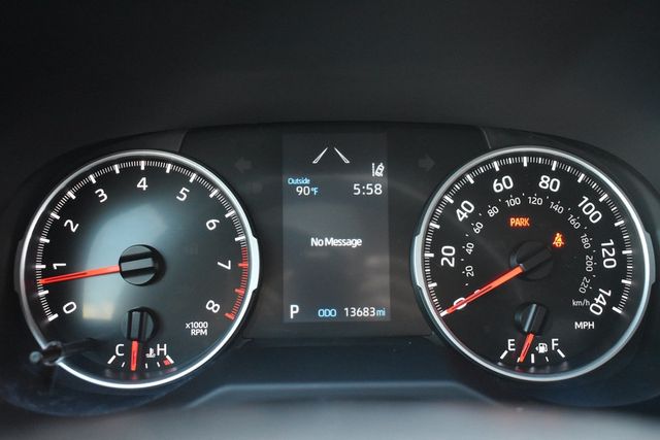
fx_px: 688
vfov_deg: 35.5
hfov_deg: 51.3
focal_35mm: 38
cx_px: 330
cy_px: 220
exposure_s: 1/125
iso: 3600
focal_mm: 25
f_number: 4
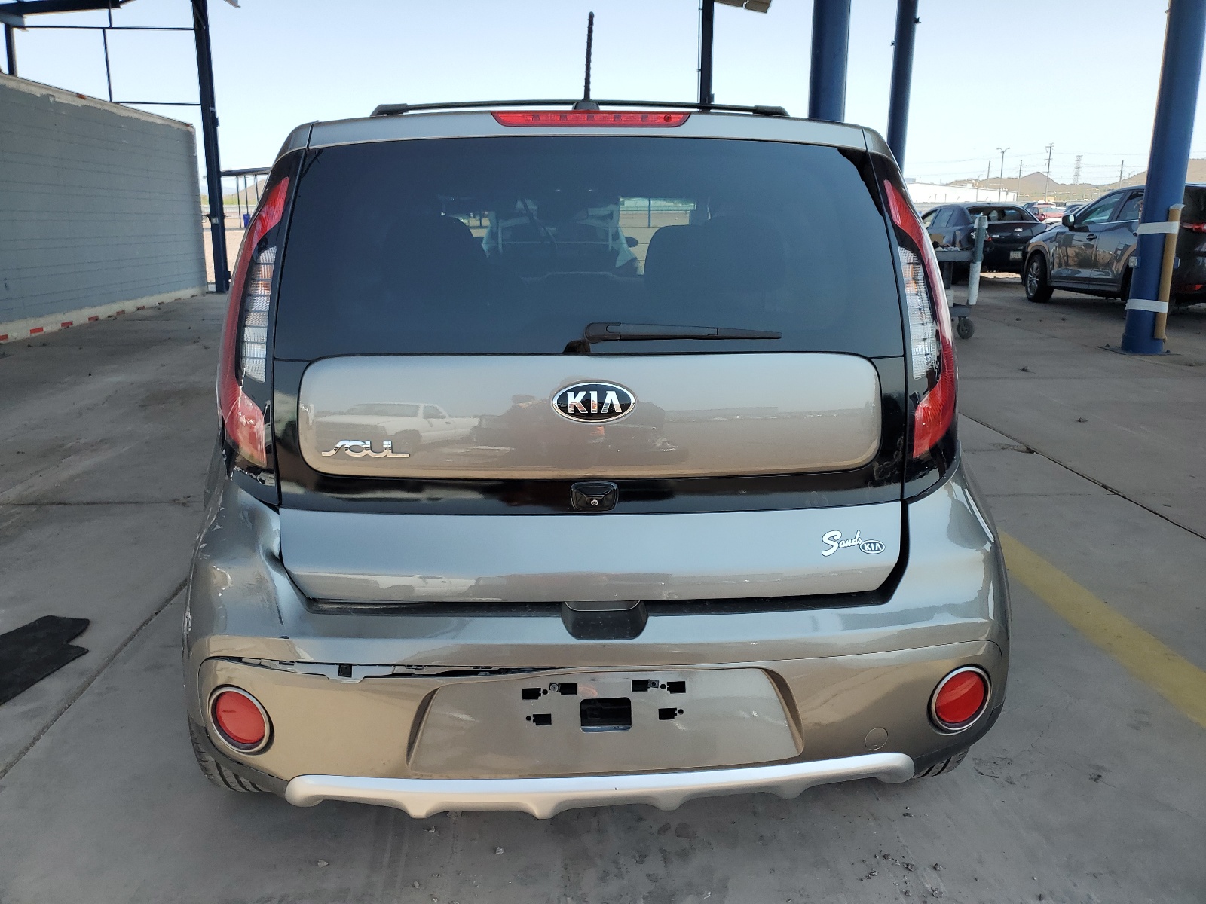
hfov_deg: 67.3
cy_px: 452
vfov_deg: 53.1
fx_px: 906
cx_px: 603
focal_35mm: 26
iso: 50
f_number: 1.5
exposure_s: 1/1667
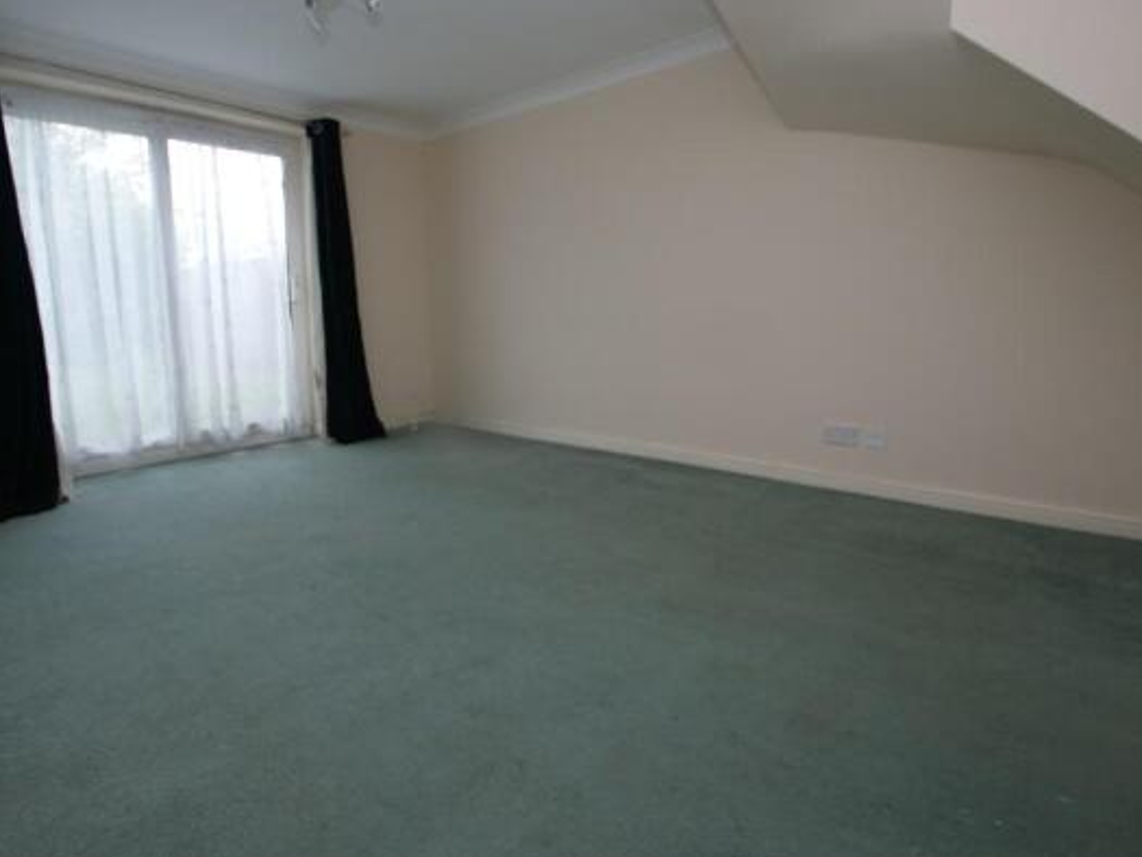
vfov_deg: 71.4
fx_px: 594
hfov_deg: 87.4
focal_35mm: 18
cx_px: 505
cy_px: 387
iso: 100
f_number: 5.6
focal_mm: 10
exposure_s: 1/50
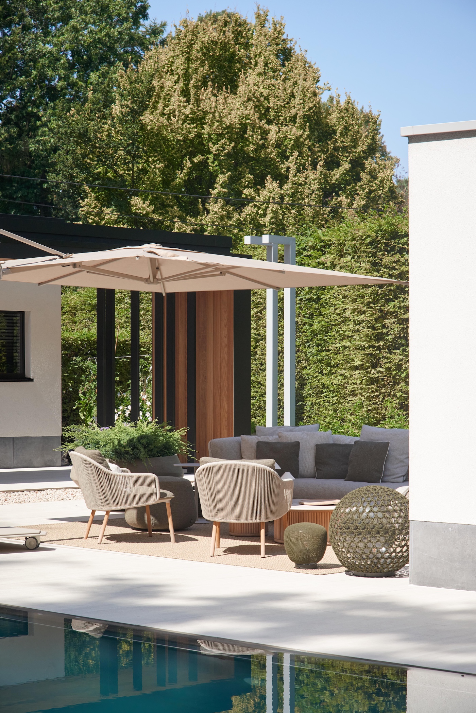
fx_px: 1685
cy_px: 356
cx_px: 238
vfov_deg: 23.9
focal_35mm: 85
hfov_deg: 16.1
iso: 400
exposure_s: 1/1250
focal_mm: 85
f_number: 9
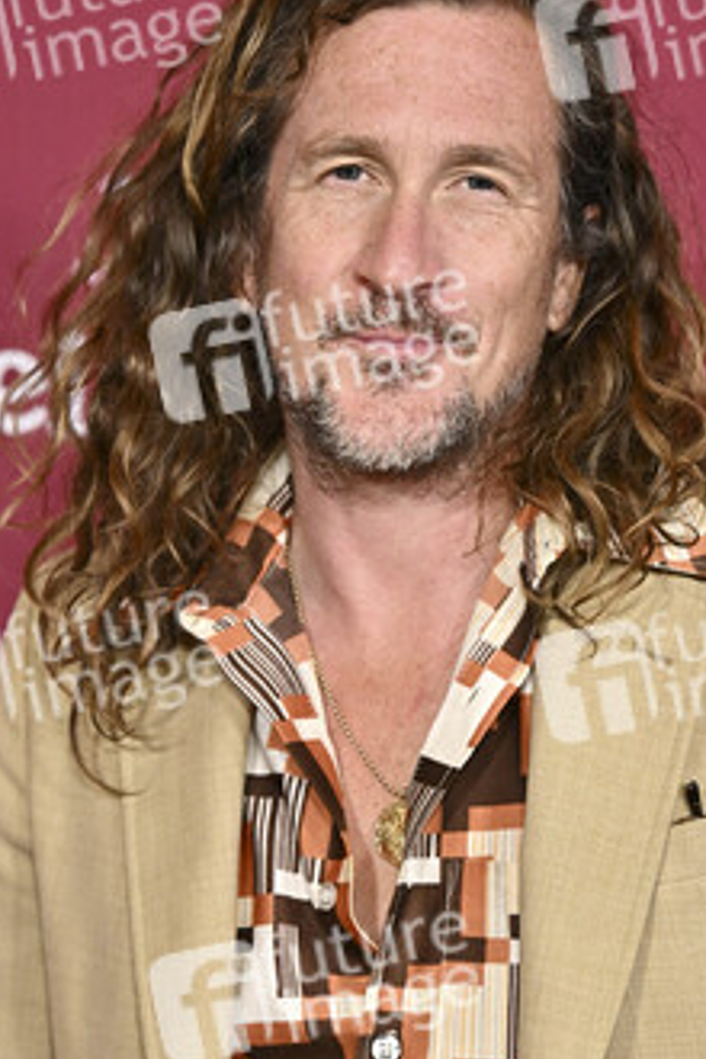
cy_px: 507
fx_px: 4736
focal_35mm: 161
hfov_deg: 8.5
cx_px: 408
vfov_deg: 12.8
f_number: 5
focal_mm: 133
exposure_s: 1/320
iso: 3200
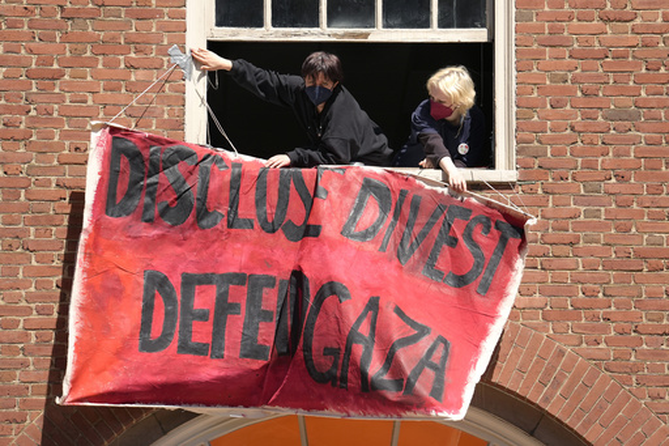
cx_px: 334
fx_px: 3715
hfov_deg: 10.3
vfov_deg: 6.9
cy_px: 223
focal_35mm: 200
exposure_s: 1/4000
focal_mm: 200
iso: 400
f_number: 4
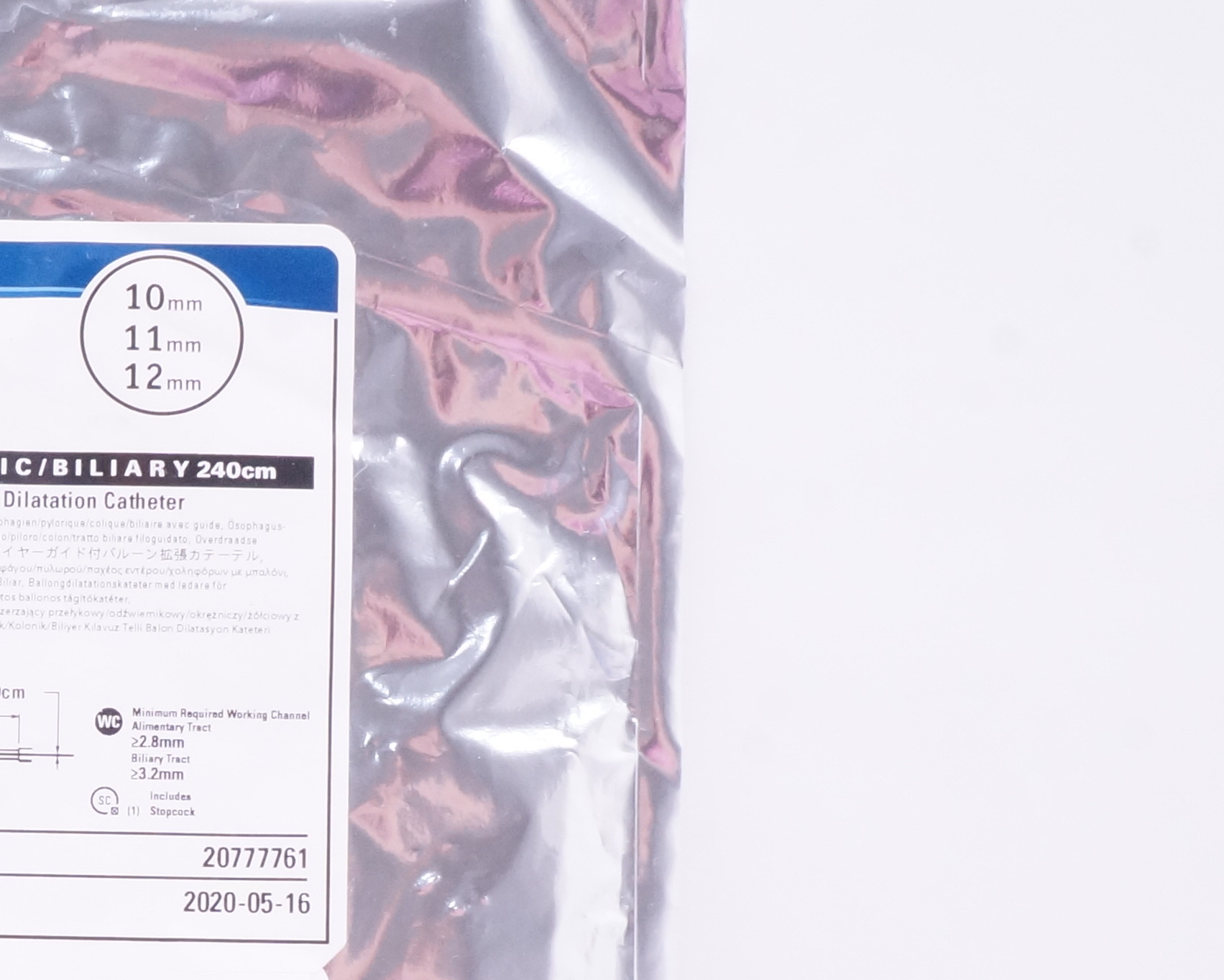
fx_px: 2645
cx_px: -99
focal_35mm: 73
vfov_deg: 20.5
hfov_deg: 24.4
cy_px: 907
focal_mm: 18
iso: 1600
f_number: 16
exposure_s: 1/25
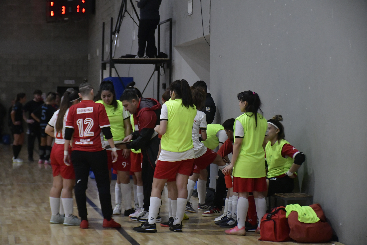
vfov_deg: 11.4
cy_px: 122
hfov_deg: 17.1
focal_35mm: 120
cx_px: 184
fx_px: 1223
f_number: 5.3
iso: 5000
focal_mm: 80
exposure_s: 1/400
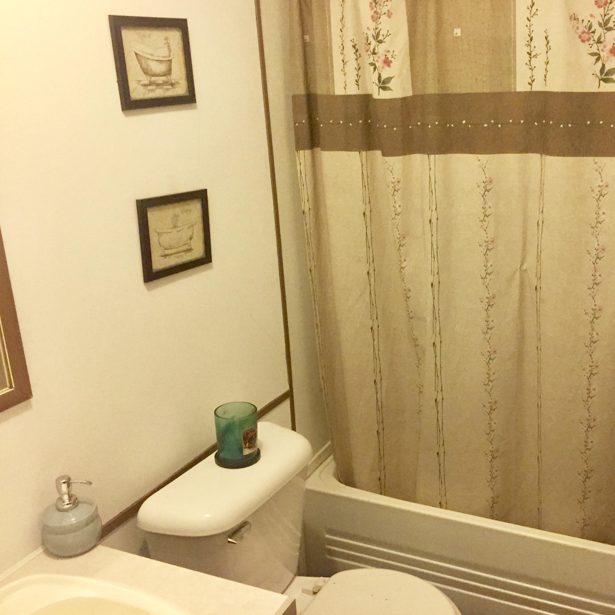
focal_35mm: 35
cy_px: 306
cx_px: 402
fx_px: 704
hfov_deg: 46.6
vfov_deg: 47.2
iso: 250
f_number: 2.2
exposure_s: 1/24
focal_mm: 4.15
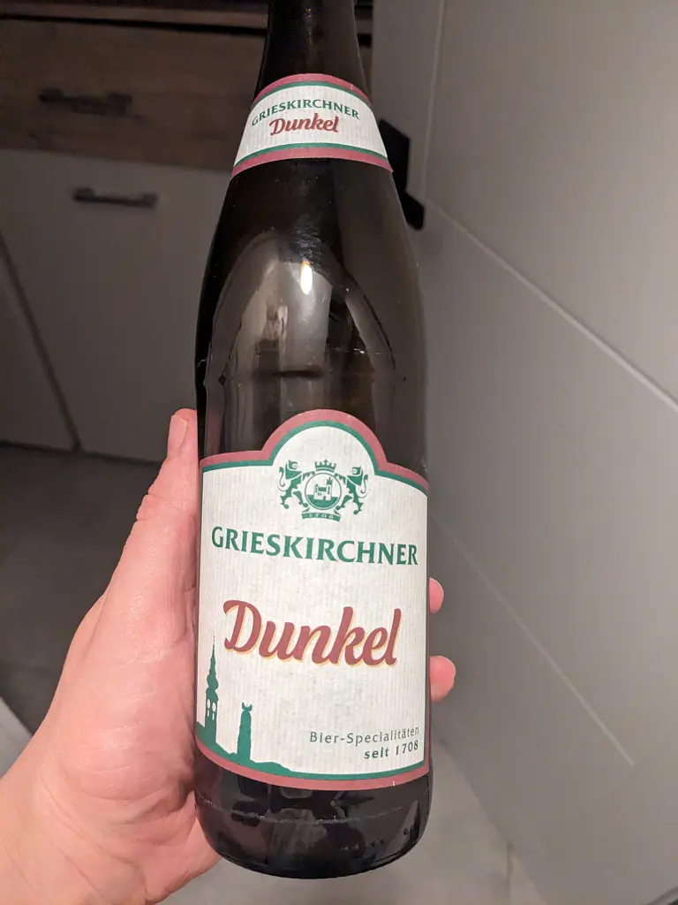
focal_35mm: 27
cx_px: 339
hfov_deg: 51.4
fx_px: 705
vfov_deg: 65.3
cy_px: 452
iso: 825
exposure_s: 1/50
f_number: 1.73
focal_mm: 4.38
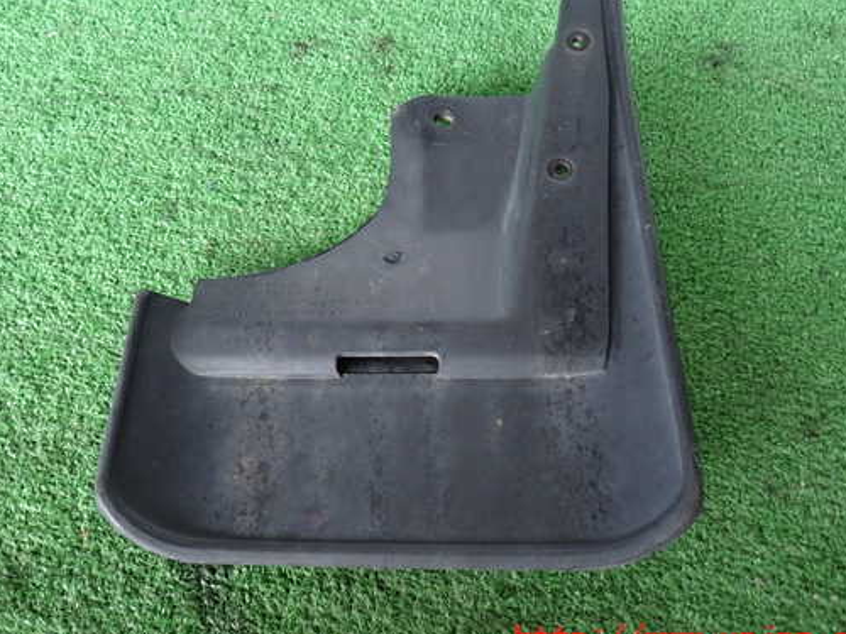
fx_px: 733
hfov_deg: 59.9
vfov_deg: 46.7
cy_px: 282
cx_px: 389
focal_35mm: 30
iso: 200
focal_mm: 4.5
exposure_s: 1/30
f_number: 2
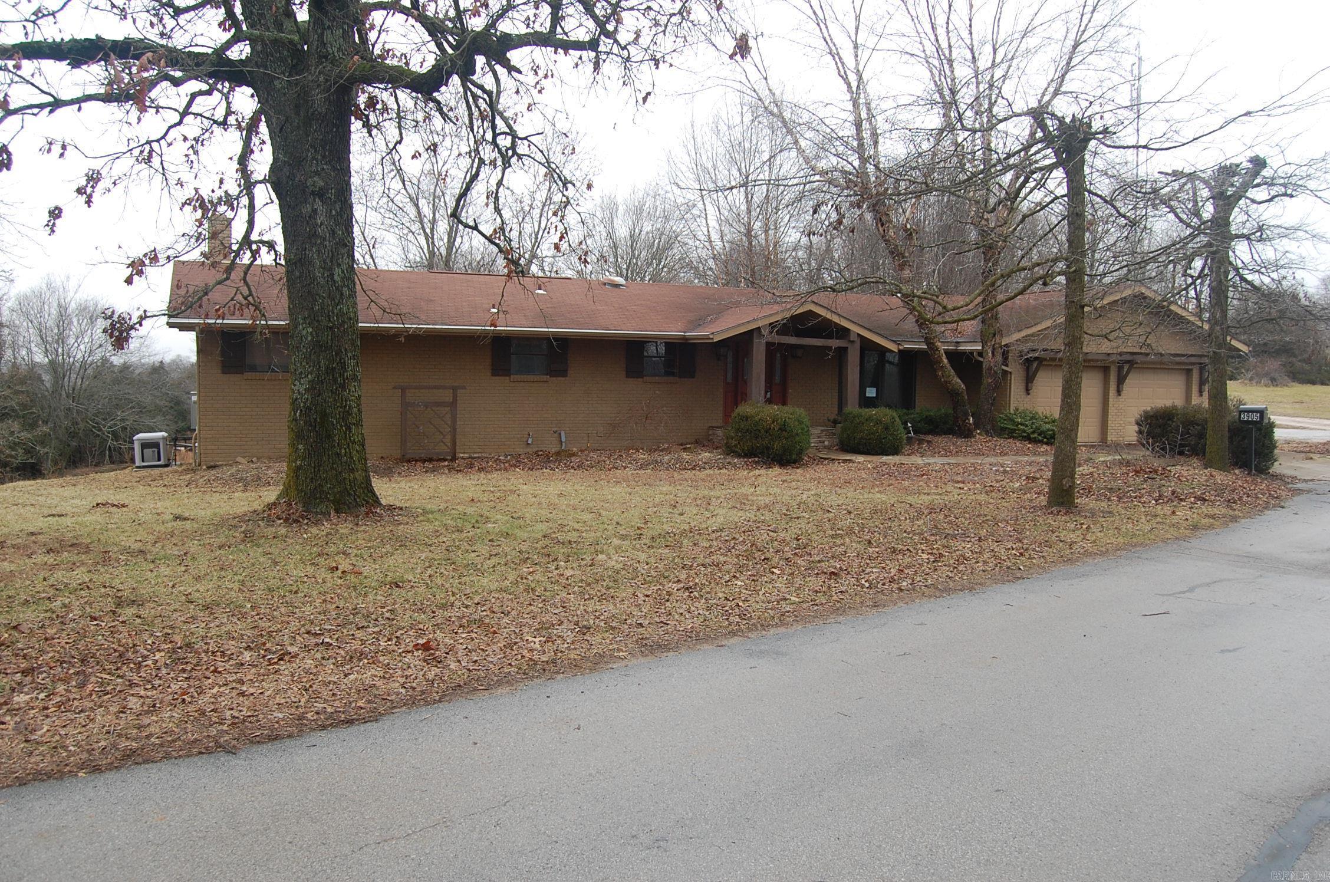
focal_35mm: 27
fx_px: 996
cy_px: 441
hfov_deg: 67.5
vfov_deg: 47.8
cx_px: 665
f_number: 5.6
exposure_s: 1/125
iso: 320
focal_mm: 18
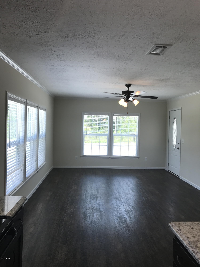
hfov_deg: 49.7
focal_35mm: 28
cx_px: 100
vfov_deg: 63.4
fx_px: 216
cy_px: 134
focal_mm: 3.99
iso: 20
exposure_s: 1/124
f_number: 1.8
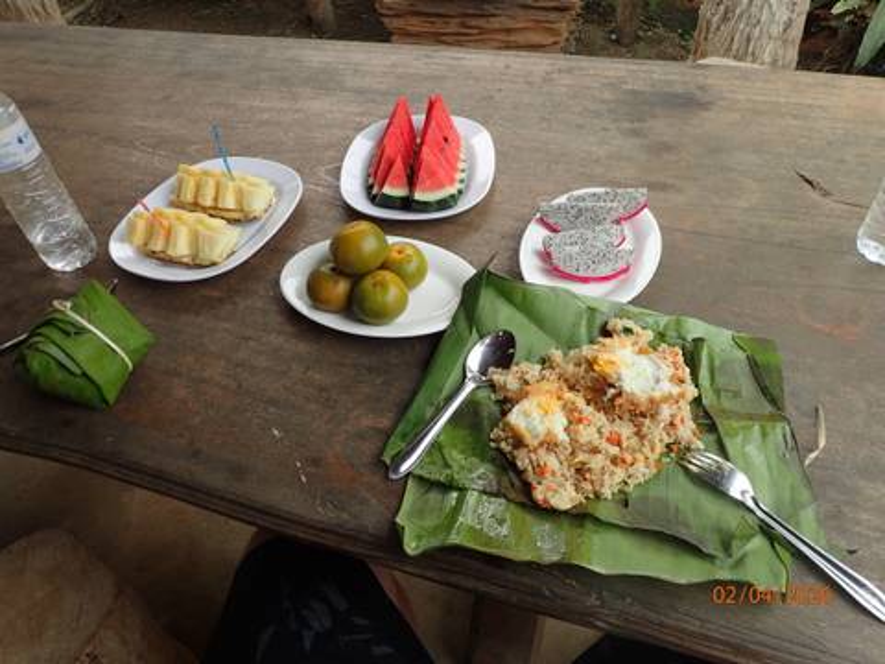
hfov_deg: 69.4
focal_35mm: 25
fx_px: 639
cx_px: 442
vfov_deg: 54.9
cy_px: 332
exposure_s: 1/320
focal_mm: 4.5
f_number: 2.8
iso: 100
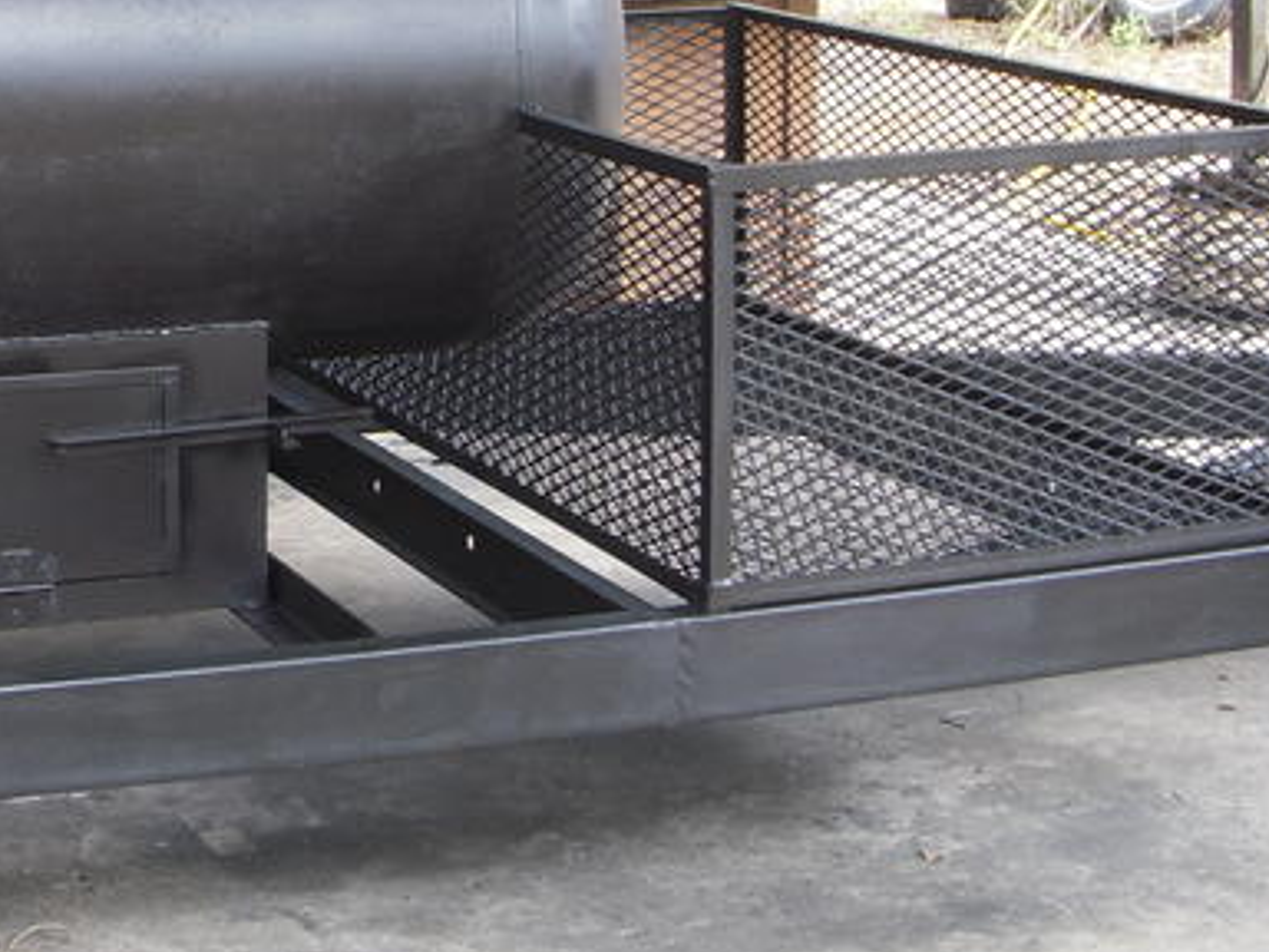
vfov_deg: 16.3
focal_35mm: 89
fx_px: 3263
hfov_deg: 21.0
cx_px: -112
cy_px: 55
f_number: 3.3
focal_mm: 6.3
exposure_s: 1/30
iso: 100
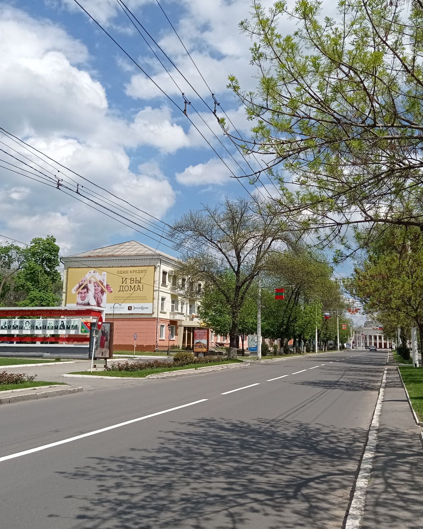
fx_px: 579
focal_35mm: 37
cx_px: 231
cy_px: 267
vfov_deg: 49.1
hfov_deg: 40.1
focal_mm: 4.74
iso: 105
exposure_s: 1/5319
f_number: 1.79
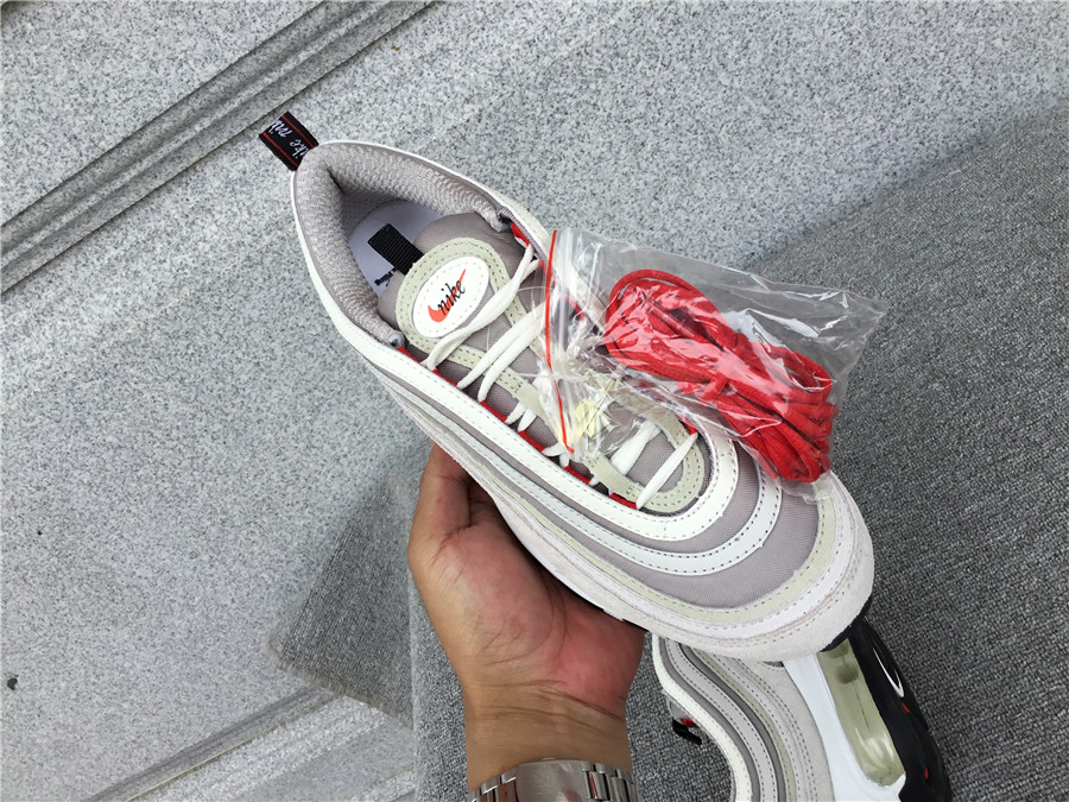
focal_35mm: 31
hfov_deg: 58.4
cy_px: 401
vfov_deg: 45.4
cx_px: 534
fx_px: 957
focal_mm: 3.3
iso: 25
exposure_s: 1/399
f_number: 2.4
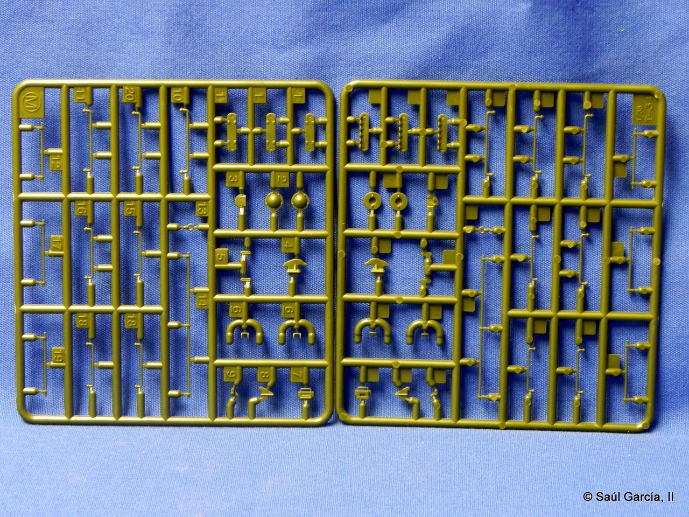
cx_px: 344
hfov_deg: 18.7
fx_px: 2090
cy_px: 258
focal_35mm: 105
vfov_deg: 14.1
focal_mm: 18.8
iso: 400
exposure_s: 1/5
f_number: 4
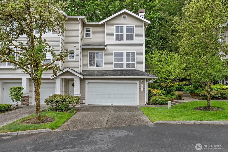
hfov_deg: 86.9
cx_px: 114
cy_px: 76
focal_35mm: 19
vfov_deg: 64.5
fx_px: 120
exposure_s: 1/25
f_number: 9
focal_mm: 19
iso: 320
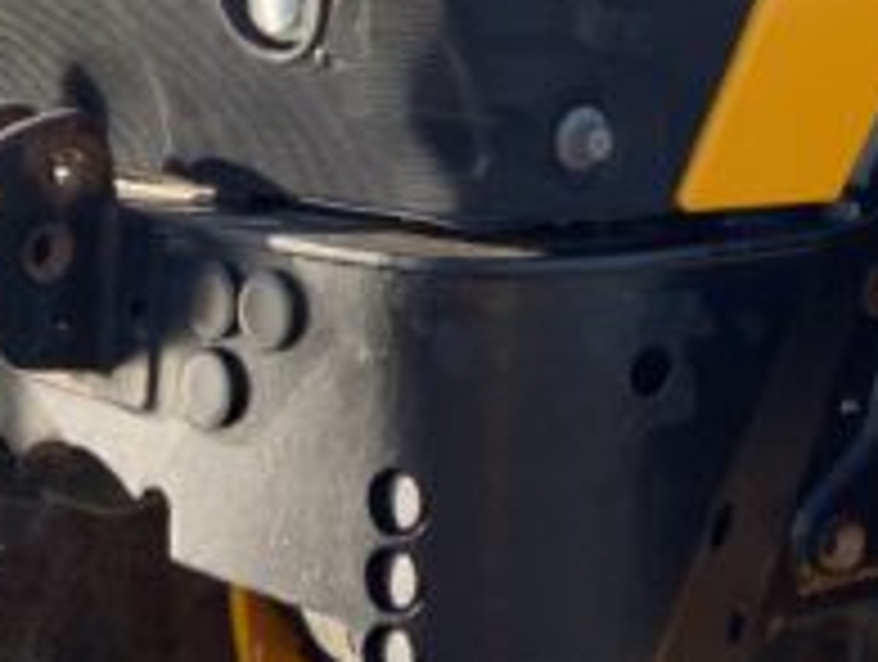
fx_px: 2414
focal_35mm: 95
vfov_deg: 15.0
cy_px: -176
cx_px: 725
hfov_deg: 20.3
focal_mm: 3
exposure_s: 1/500
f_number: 1.8
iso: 16
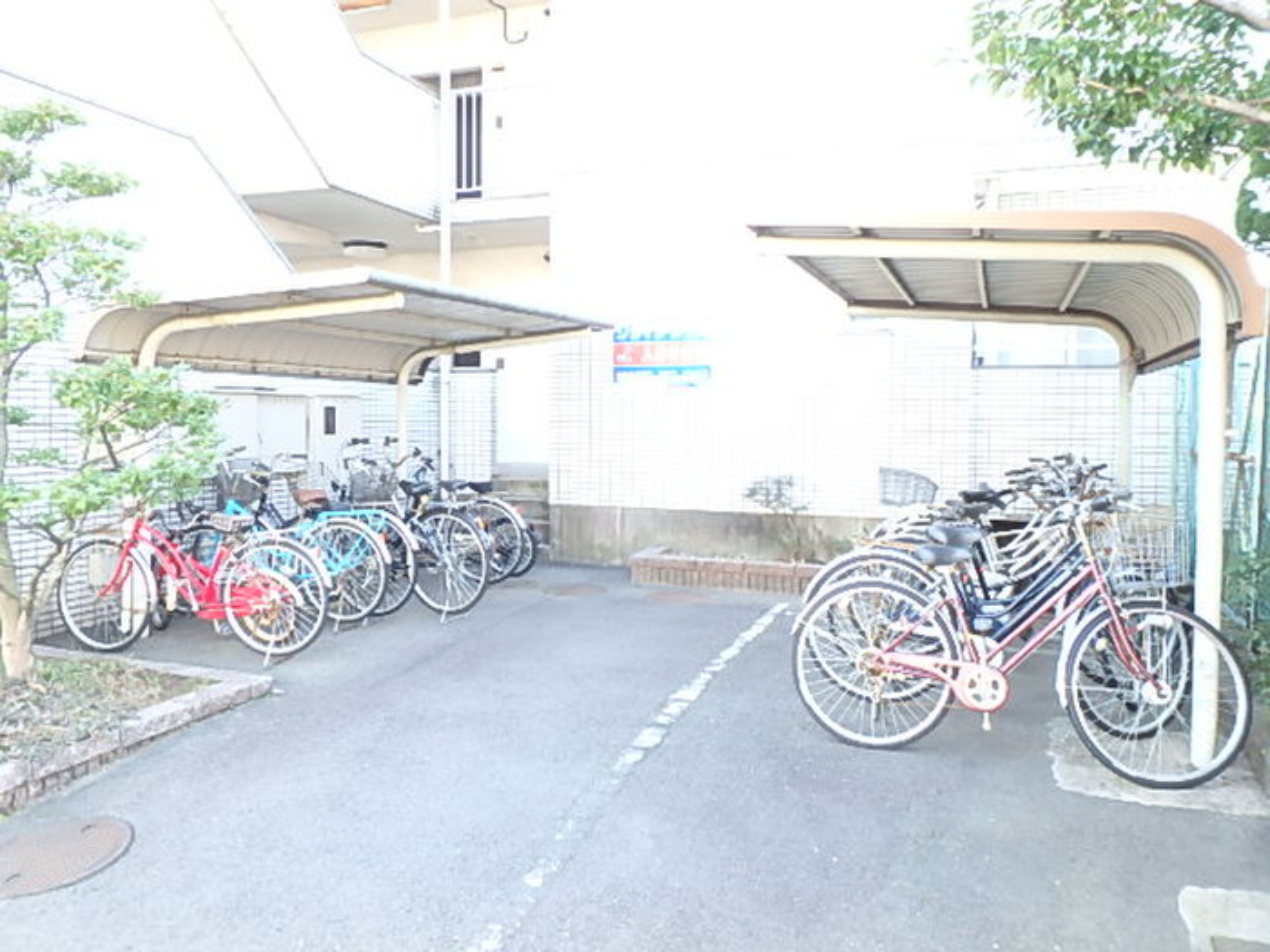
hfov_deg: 67.3
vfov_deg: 53.1
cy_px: 476
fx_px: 954
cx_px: 635
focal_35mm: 26
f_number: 4.3
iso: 250
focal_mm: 4.7
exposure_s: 1/30
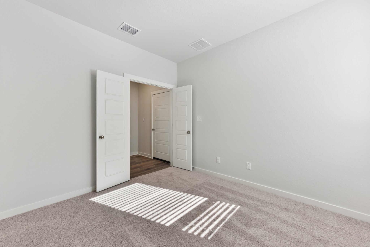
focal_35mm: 14
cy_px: 124
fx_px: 144
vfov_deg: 81.2
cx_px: 185
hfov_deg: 104.2
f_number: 8
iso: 400
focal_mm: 14
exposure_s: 1/100
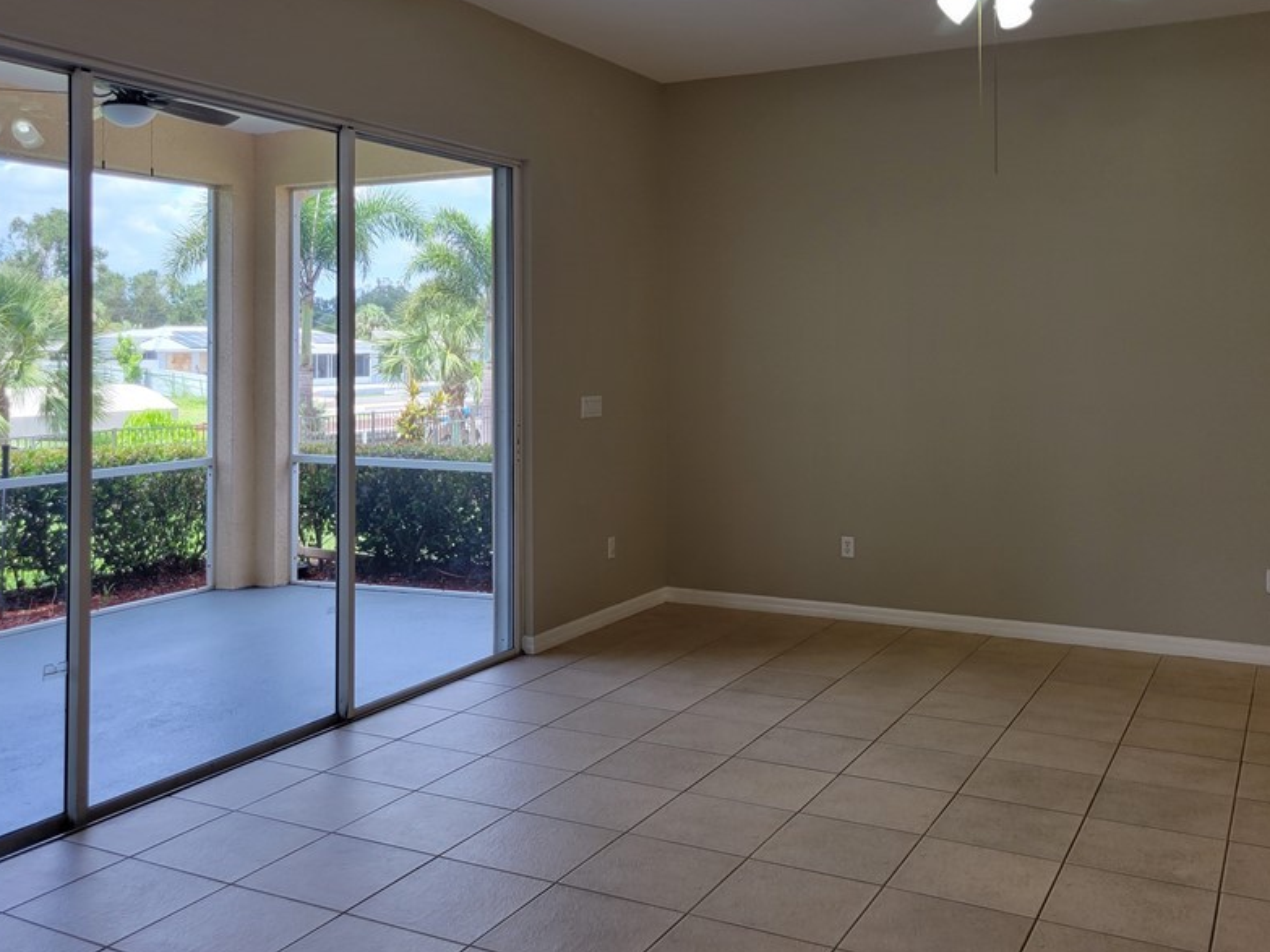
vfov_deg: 41.4
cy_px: 339
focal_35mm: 34
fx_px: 1247
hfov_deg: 54.0
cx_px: 628
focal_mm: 5.4
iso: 64
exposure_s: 1/120
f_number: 1.8
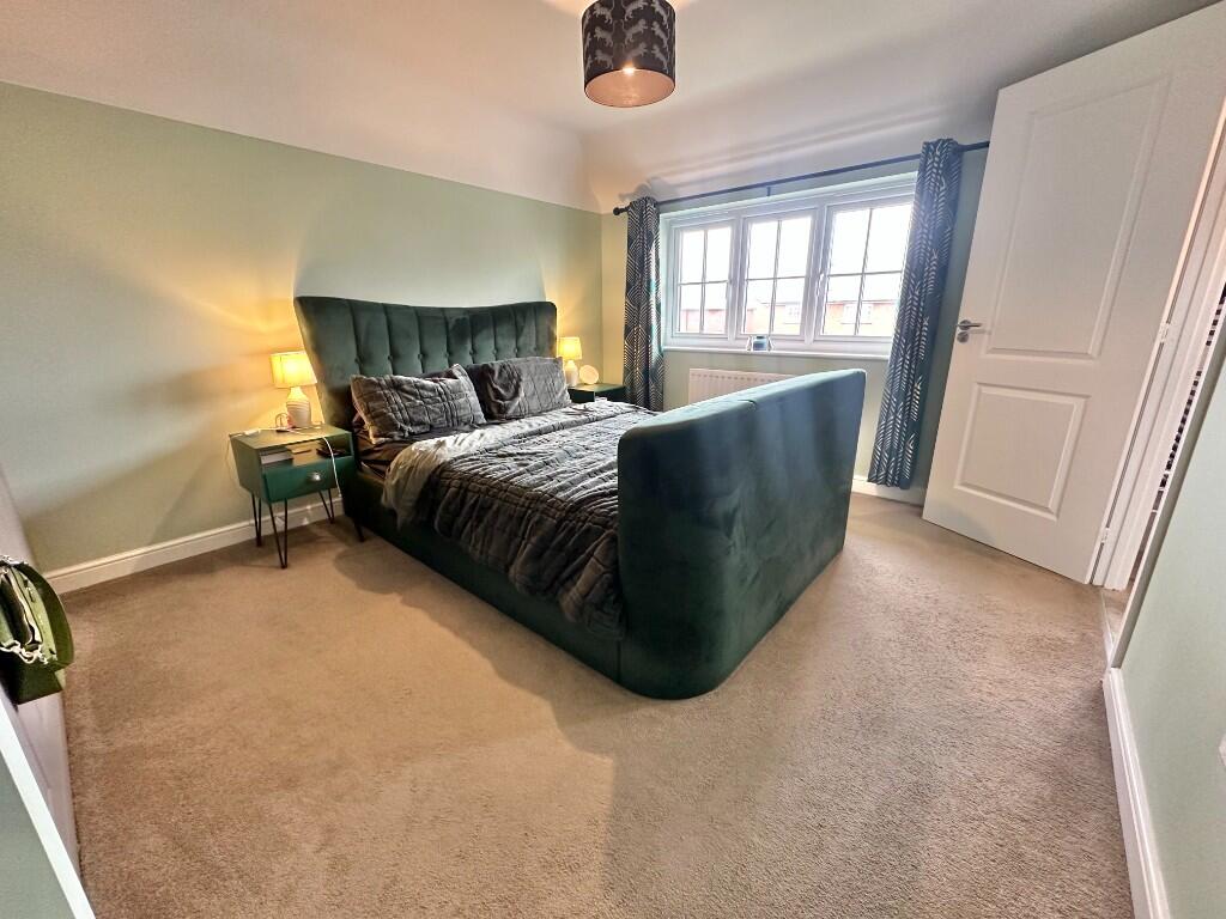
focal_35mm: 14
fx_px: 496
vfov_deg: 85.7
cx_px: 613
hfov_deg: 102.1
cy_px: 460
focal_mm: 2.22
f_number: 2.2
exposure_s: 1/69
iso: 320
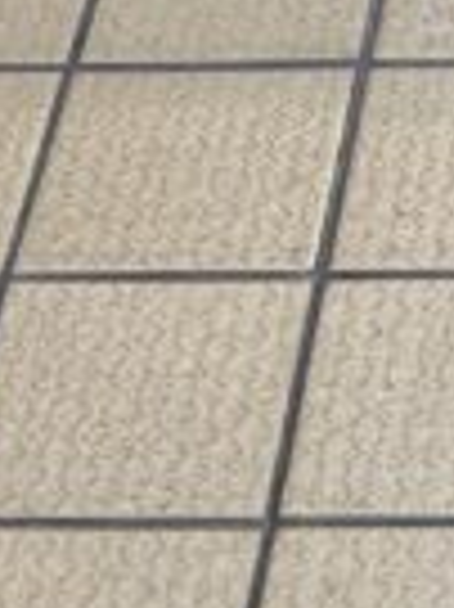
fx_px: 3450
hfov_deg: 7.3
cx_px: 814
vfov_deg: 9.7
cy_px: -338
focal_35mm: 197
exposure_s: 1/407
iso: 50
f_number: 1.6
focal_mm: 5.96
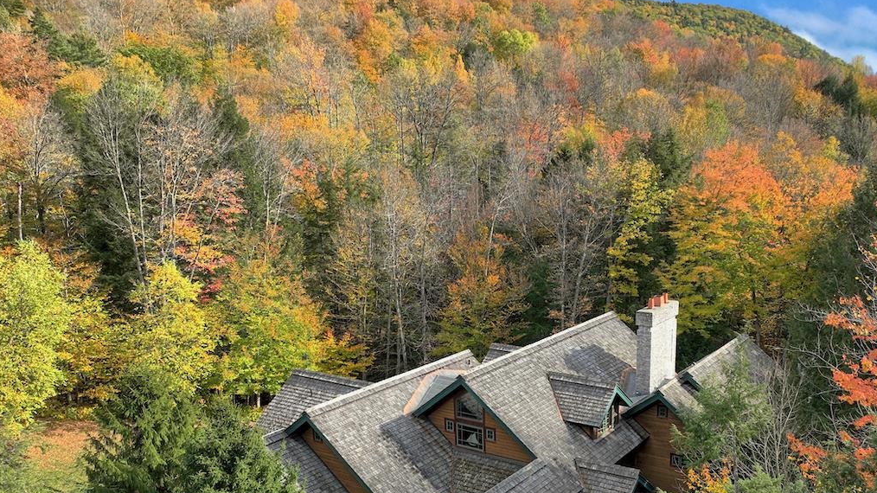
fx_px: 767
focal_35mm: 33
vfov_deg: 35.1
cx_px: 509
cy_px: 348
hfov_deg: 59.2
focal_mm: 12.3
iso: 250
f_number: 2.8
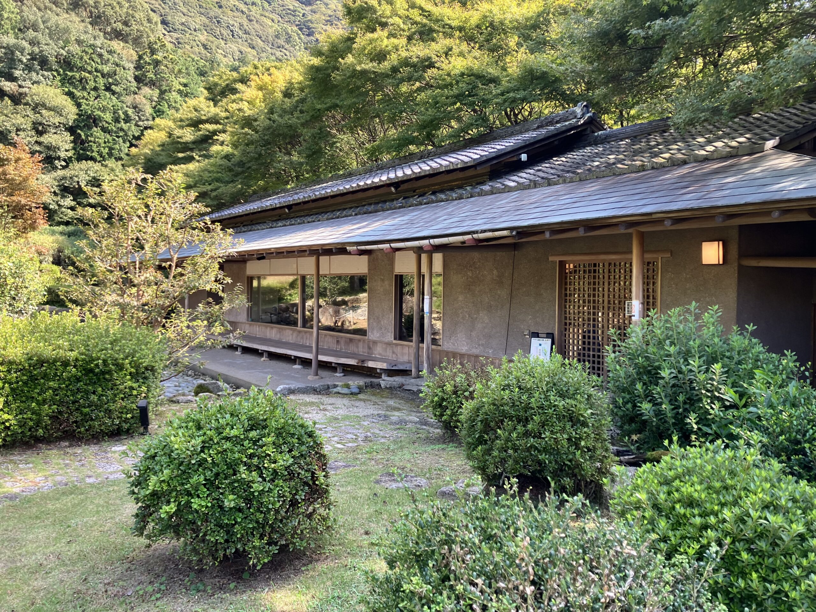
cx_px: 408
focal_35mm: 28
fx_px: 660
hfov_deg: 63.4
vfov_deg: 49.7
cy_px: 306
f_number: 1.8
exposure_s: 1/121
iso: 25
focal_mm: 3.99
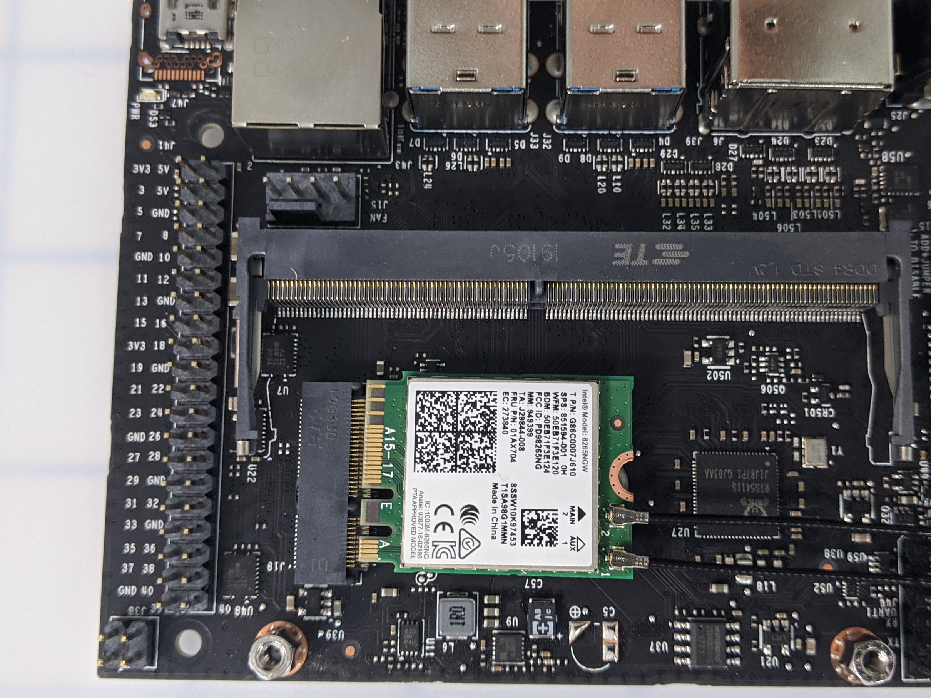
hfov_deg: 42.1
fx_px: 1210
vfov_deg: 32.1
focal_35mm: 45
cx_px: 493
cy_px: 285
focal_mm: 4.44
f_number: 1.8
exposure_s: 1/59.9
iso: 97
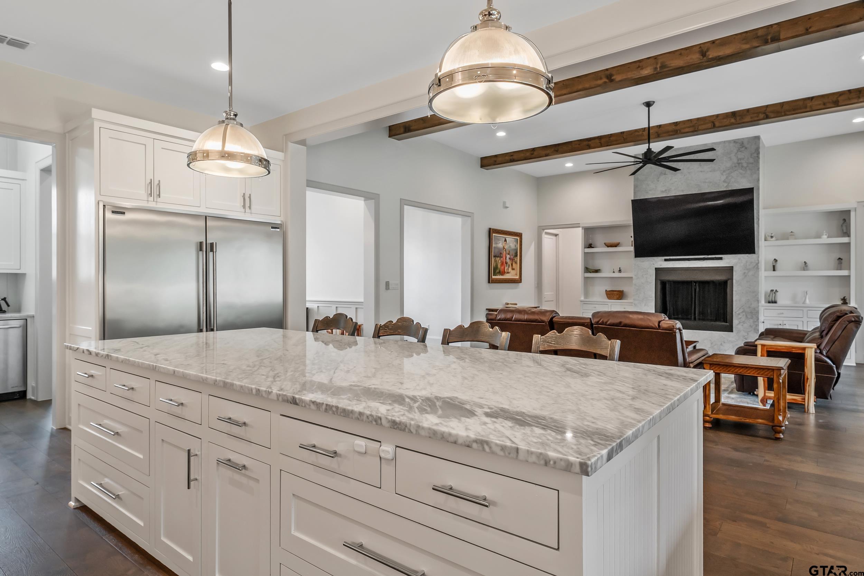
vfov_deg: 59.5
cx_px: 432
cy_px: 288
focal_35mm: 21
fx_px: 504
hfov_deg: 81.2
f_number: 8
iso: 800
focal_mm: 21
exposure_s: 1/15
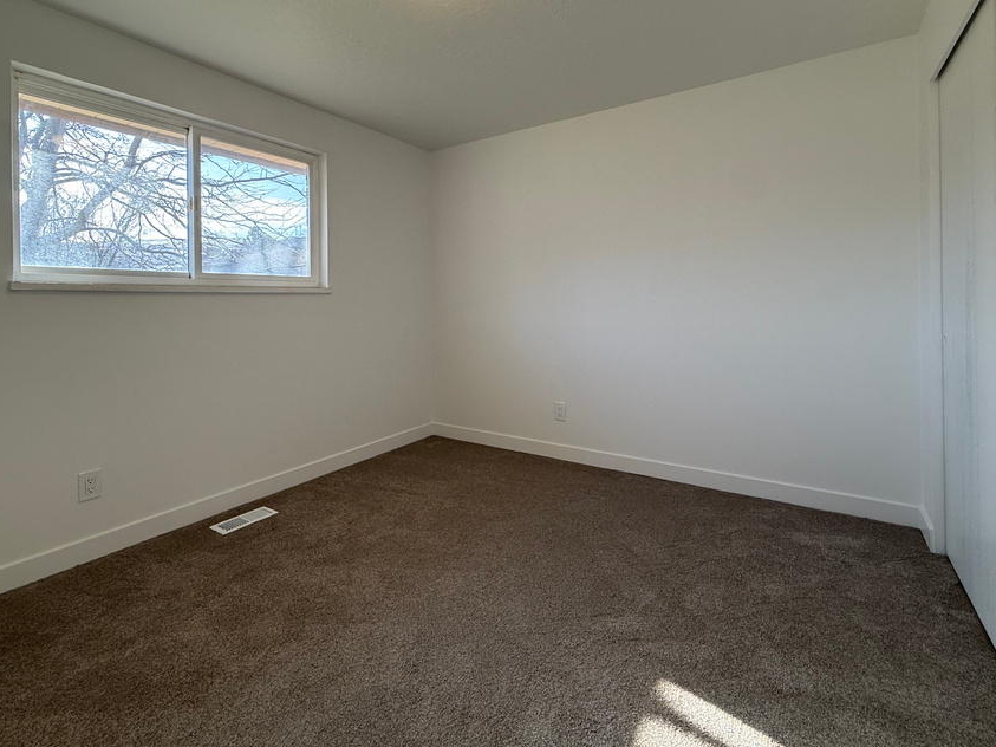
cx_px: 486
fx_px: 489
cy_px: 303
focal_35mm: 17
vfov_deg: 74.0
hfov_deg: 91.0
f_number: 2.2
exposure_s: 1/133
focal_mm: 2.22
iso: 64
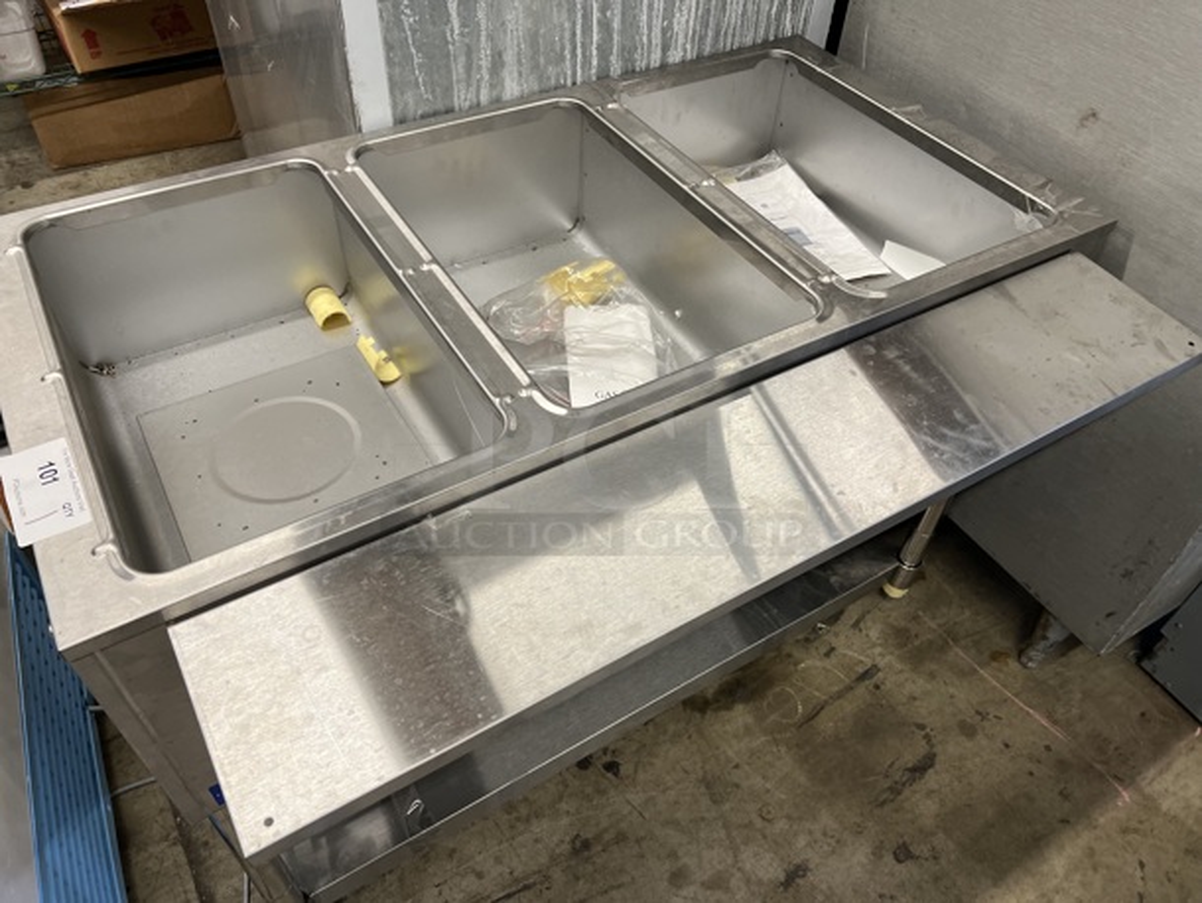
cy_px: 452
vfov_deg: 53.1
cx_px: 601
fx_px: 903
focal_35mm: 26
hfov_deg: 67.3
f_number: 1.5
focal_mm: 5.7
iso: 80
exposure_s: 1/60
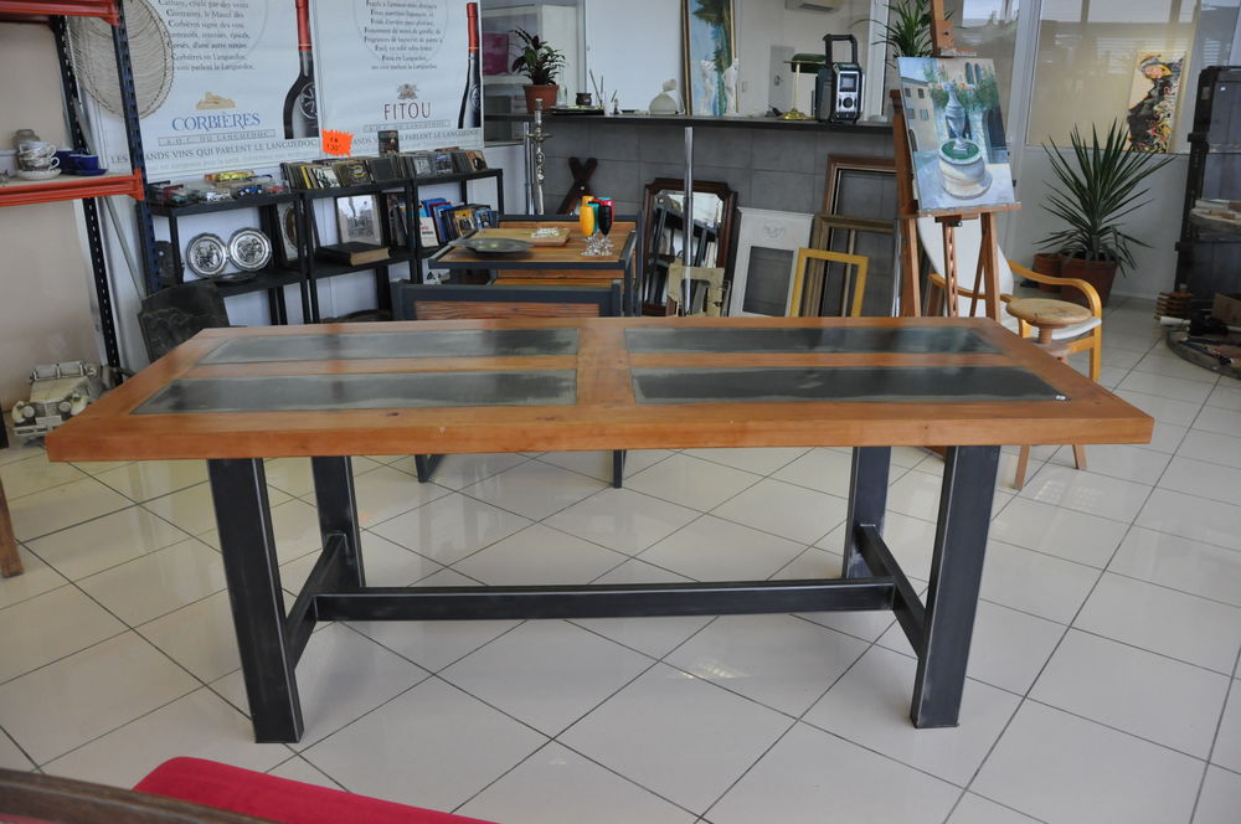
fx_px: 930
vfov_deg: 47.8
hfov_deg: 67.4
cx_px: 620
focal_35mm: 27
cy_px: 412
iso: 1600
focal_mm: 18
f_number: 3.5
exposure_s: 1/500
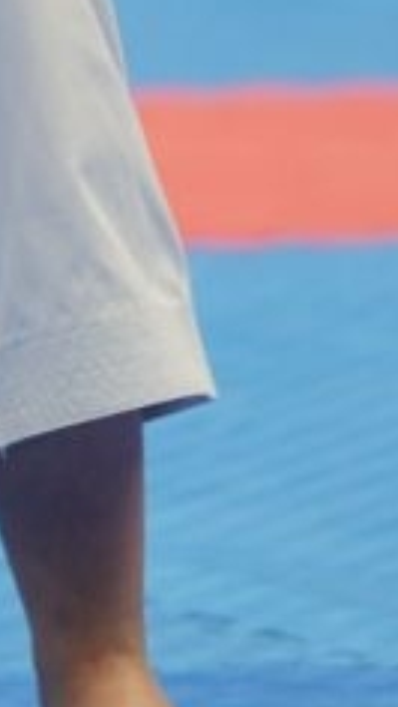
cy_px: -536
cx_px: -359
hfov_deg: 1.4
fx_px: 15868
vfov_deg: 2.5
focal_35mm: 847
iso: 1000
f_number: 2.8
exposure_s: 1/500
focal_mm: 159
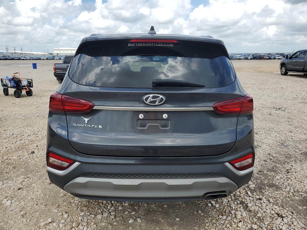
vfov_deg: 53.1
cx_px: 154
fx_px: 231
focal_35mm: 26
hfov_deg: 67.3
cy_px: 115
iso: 50
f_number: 1.5
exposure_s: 1/2500
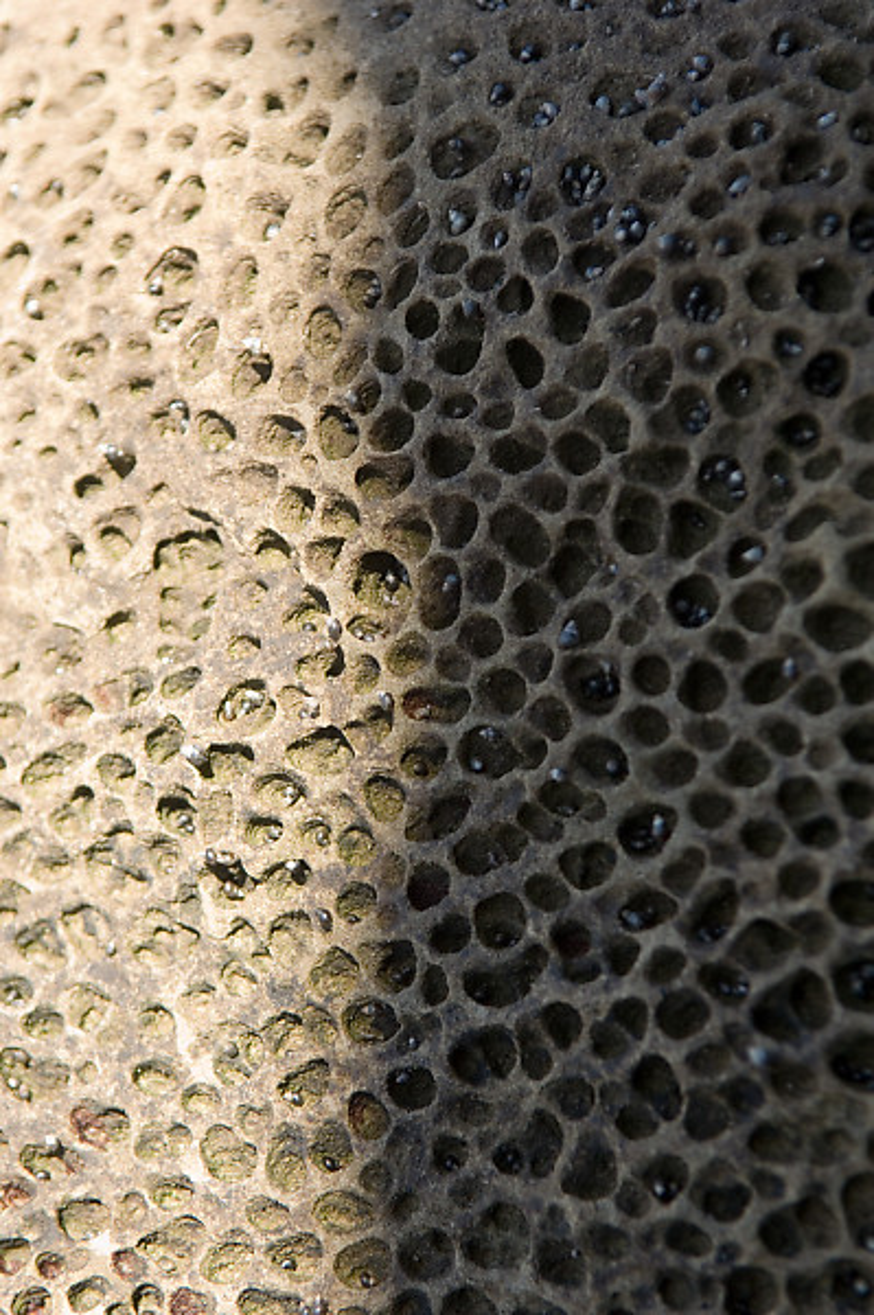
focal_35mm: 82
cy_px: 658
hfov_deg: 16.5
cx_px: 437
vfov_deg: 24.6
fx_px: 3009
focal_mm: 55
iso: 100
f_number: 4
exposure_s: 1/180
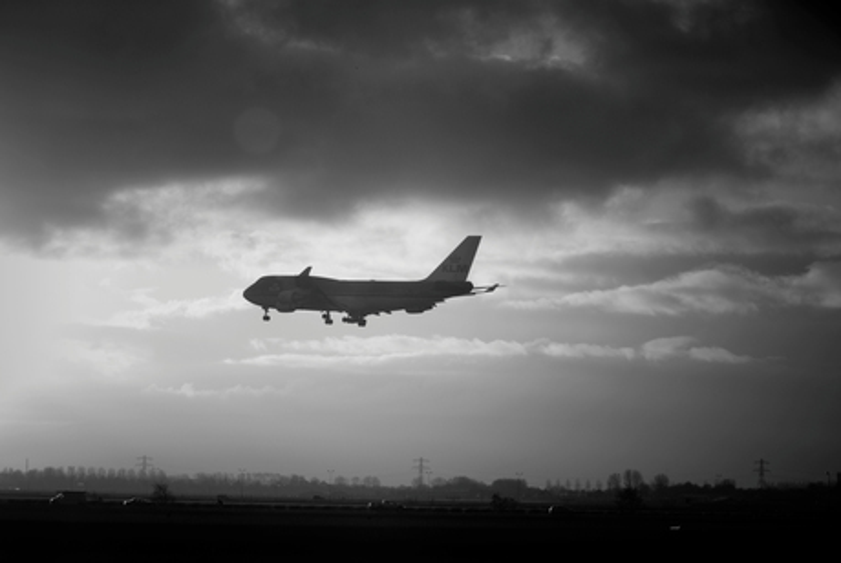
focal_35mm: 105
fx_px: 2456
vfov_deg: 13.1
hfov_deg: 19.4
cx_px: 420
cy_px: 282
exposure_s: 1/640
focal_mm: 70
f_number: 6.3
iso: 100
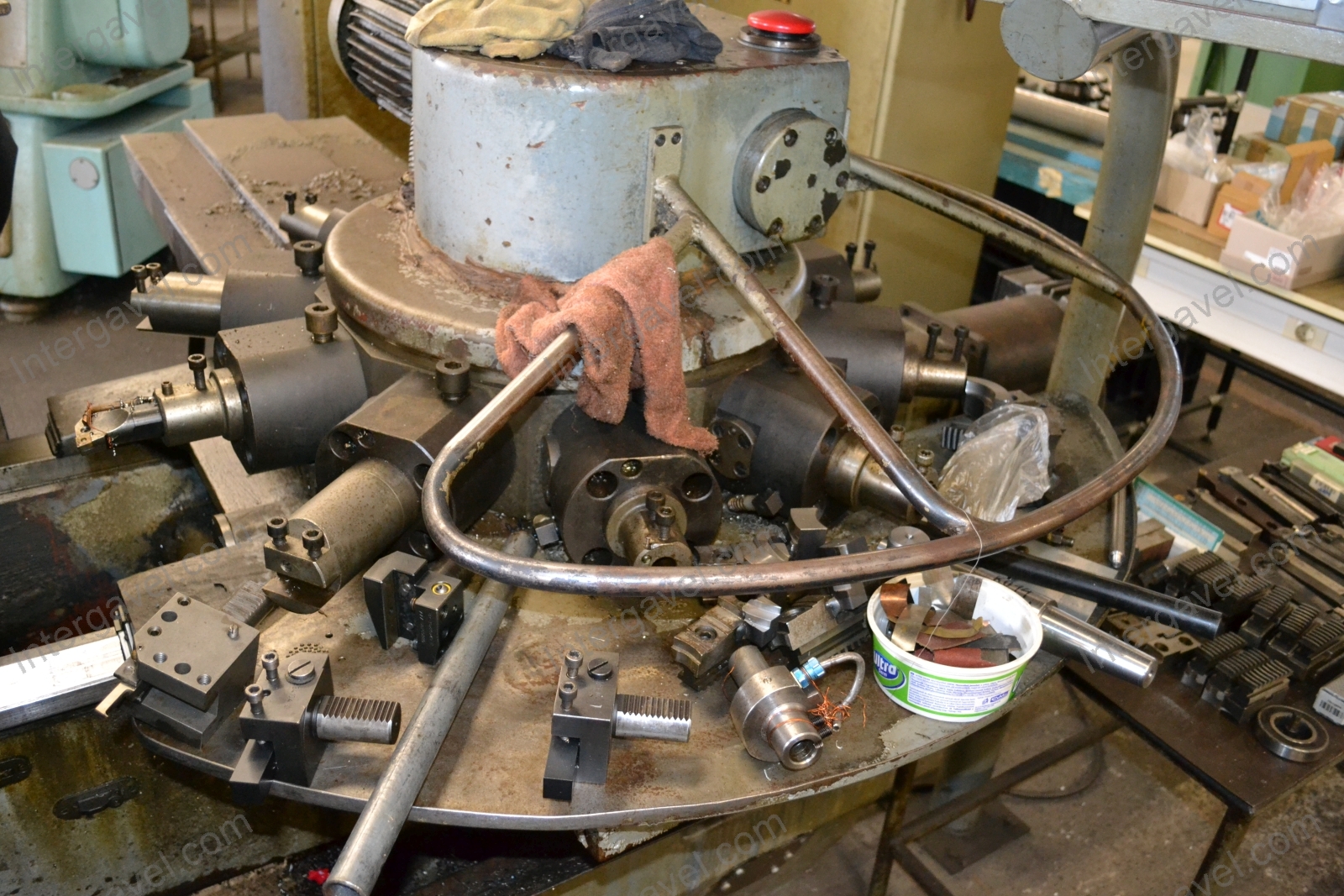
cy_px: 448
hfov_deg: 61.9
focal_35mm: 30
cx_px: 672
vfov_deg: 43.6
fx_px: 1120
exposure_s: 1/60
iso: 2500
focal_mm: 20
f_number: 3.8
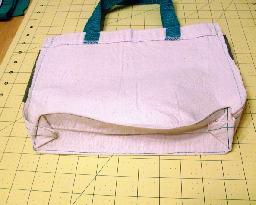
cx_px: 121
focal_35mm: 40
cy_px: 103
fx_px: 303
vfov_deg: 37.4
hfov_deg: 45.8
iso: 100
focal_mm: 6.3
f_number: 2.8
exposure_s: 1/45
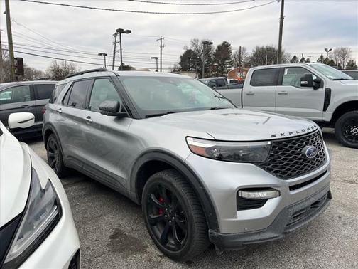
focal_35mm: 26
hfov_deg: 67.3
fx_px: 269
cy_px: 134
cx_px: 179
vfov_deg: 53.1
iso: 50
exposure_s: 1/572
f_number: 1.5
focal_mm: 5.7
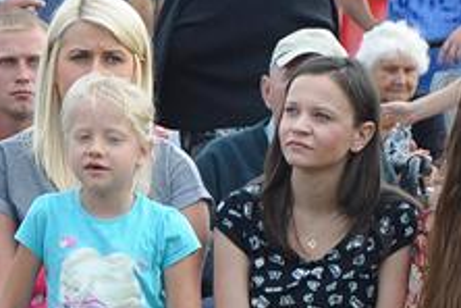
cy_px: 270
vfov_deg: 3.4
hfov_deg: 5.1
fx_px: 5147
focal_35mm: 402
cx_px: 83
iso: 400
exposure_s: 1/200
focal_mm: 70
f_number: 4.5
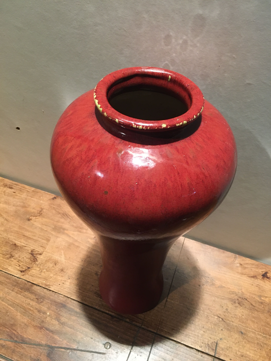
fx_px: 303
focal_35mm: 29
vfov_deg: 61.7
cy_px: 180
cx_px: 136
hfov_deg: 48.2
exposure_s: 1/33
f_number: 2.2
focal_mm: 4.15
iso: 250
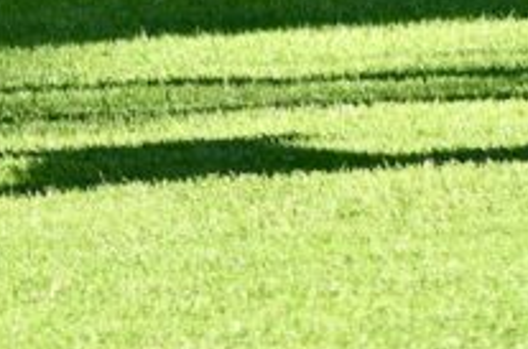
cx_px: -694
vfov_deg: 1.4
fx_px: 13887
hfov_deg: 2.2
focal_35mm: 949
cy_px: -786
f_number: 6.3
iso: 320
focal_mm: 125
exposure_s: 1/500
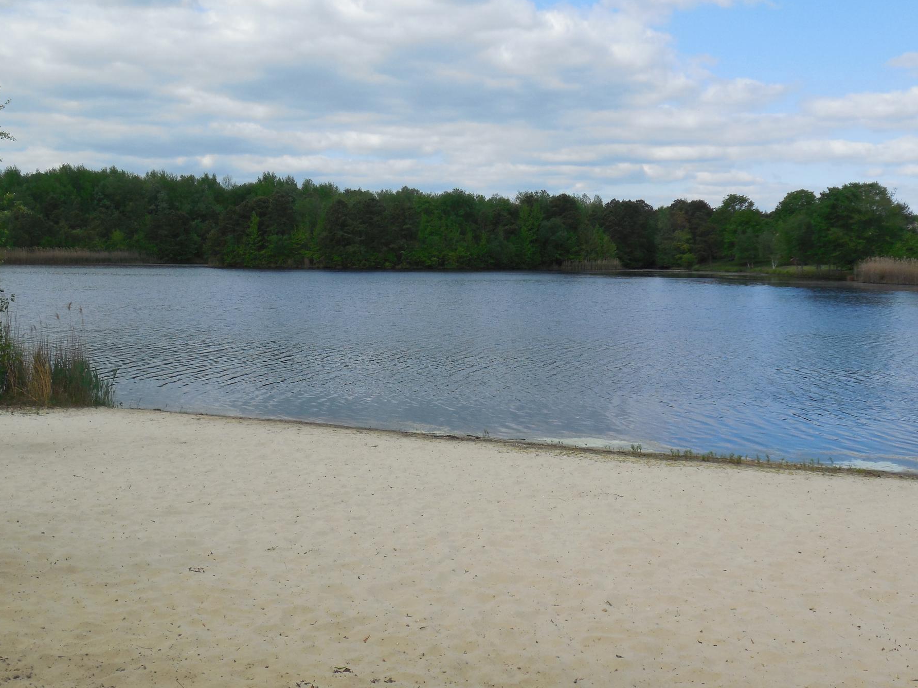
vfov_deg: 36.8
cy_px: 343
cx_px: 417
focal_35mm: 39
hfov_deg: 47.8
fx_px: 1034
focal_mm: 6
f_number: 3.9
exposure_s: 1/1000
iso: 125
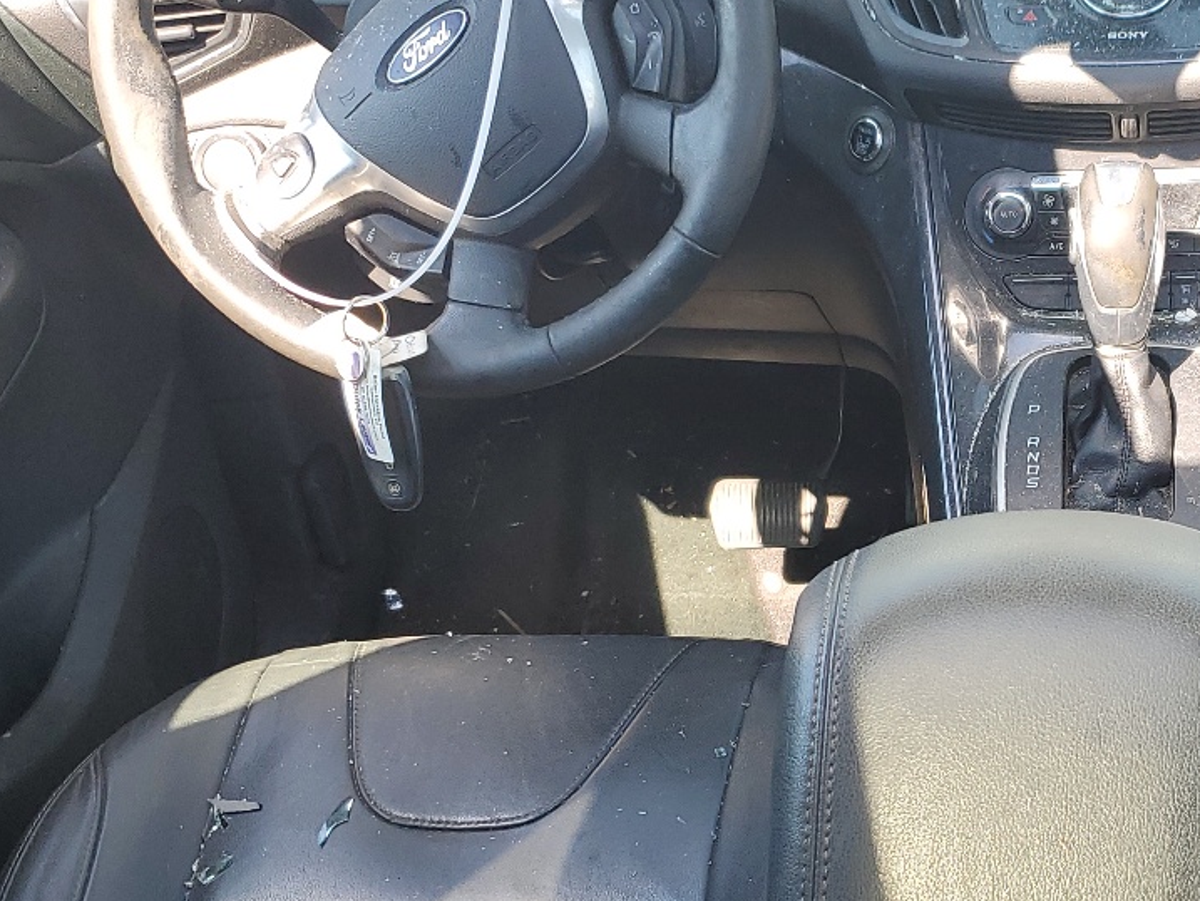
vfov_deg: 25.0
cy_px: 653
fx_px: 2011
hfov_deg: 31.6
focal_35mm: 58
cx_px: 1091
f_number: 1.5
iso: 50
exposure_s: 1/256
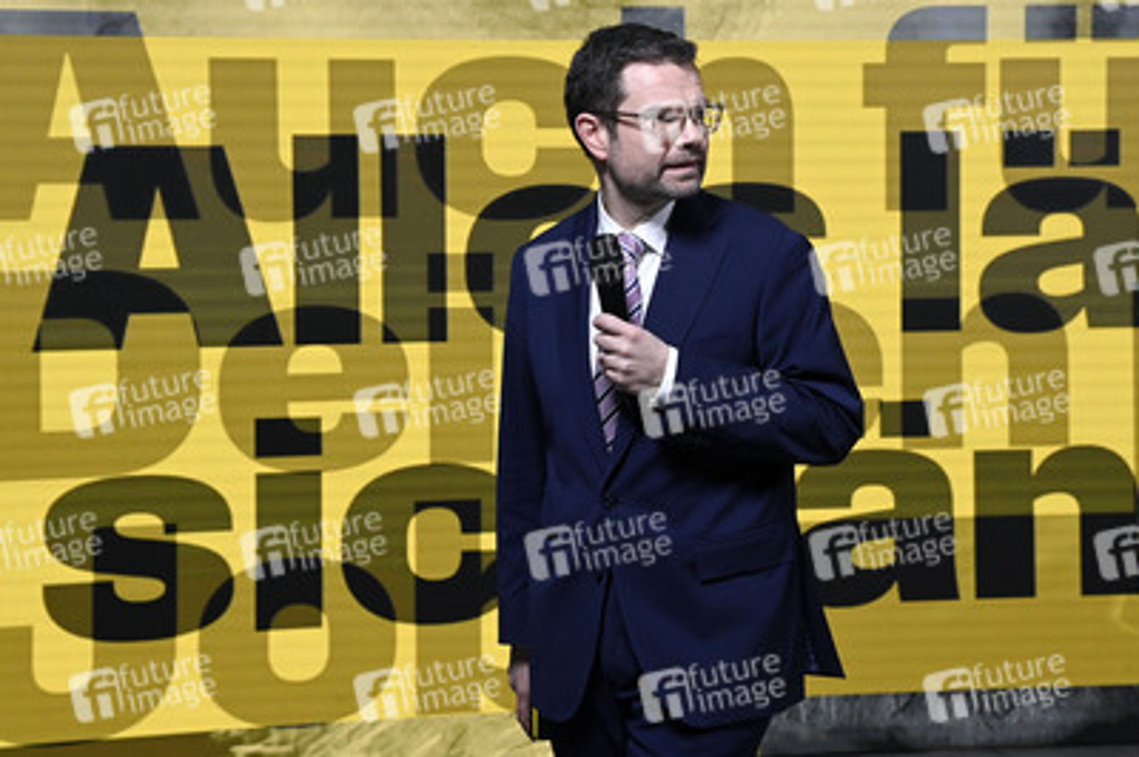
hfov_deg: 23.1
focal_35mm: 88
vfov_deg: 15.5
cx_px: 636
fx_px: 2782
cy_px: 333
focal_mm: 78
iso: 4000
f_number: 6.3
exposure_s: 1/400
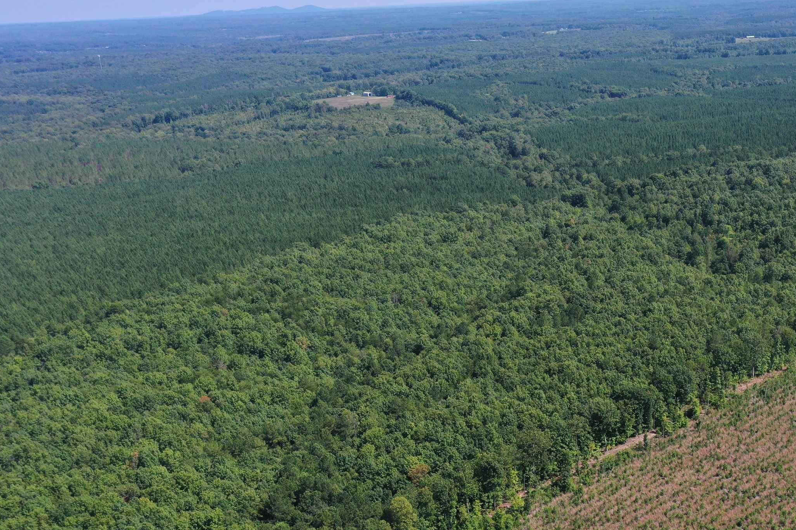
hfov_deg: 44.9
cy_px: 279
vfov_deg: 31.9
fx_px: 929
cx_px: 594
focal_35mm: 42
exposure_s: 1/500
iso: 100
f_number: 5
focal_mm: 10.26
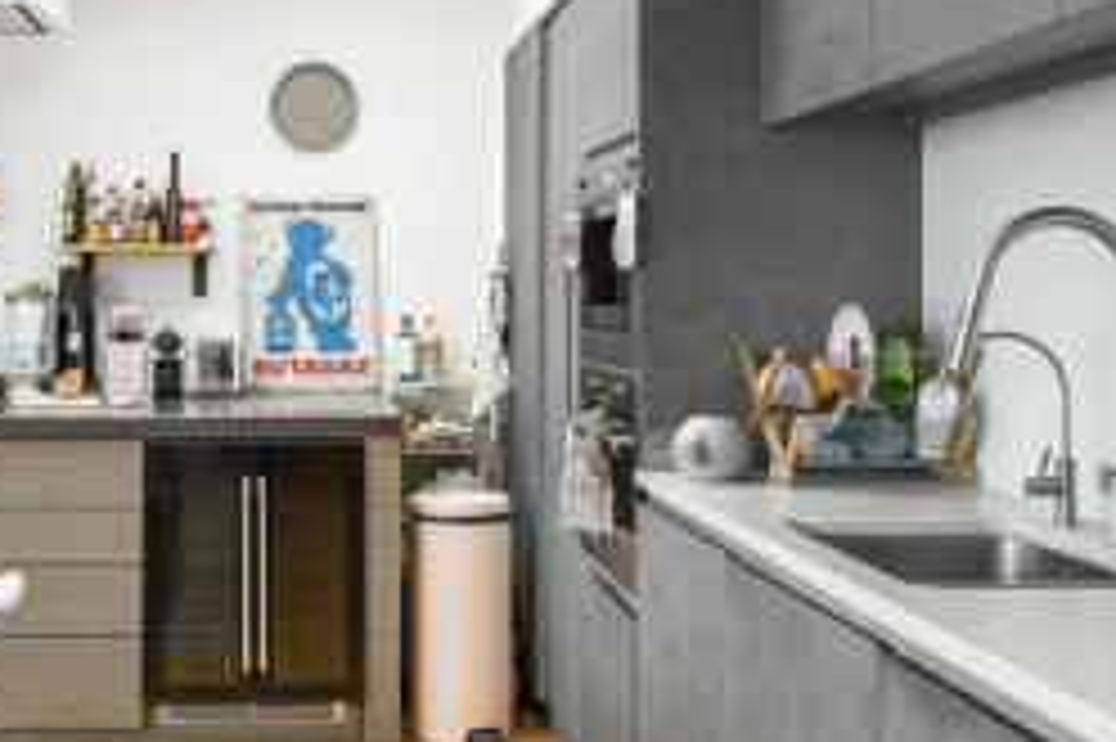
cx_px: 320
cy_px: 290
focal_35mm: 46
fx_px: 1425
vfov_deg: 29.1
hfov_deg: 41.8
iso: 160
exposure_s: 1/4
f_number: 14
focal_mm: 24
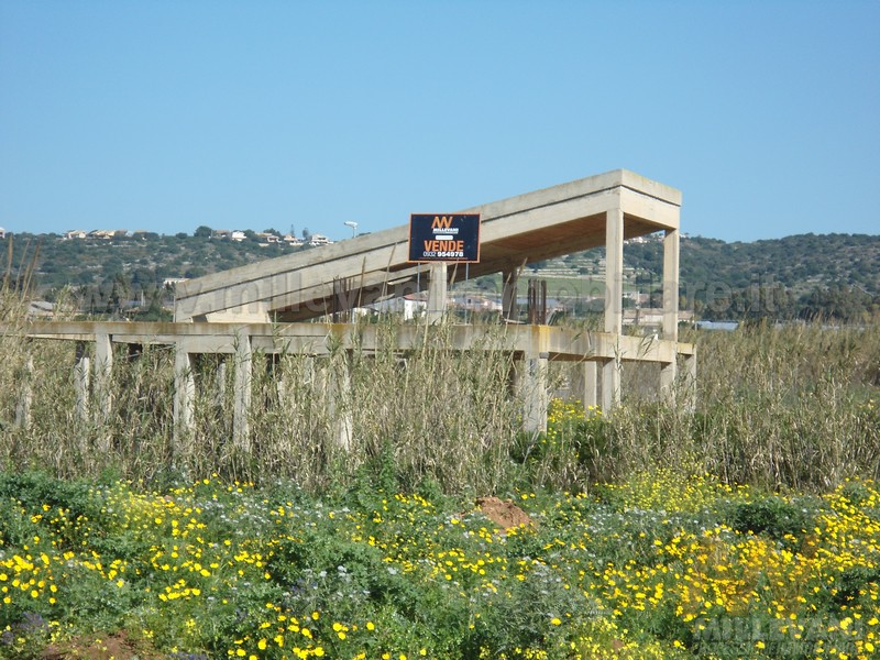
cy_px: 330
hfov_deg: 18.7
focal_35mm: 105
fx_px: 2669
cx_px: 440
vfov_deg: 14.1
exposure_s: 1/320
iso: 80
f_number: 5.9
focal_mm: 18.8
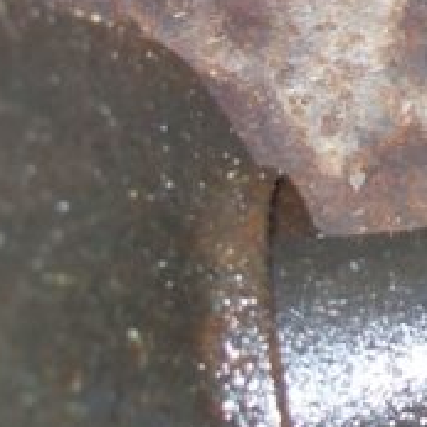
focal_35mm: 188
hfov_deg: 8.7
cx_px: 921
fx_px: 2624
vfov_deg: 9.1
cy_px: -170
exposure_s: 1/30
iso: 200
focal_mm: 7.54
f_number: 2.8
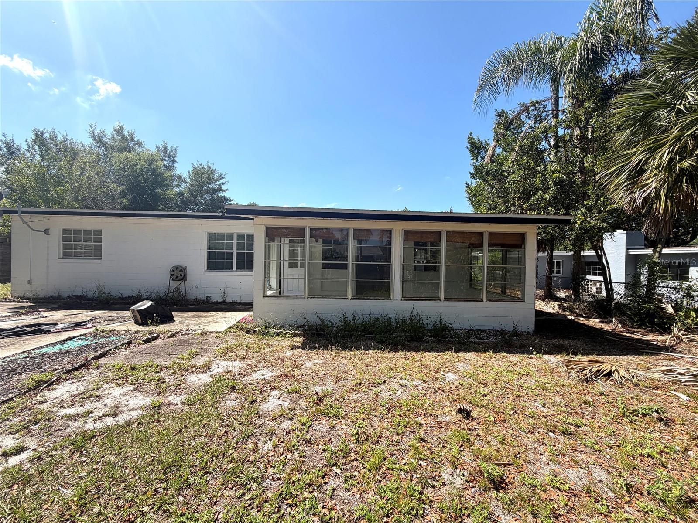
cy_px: 262
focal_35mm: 14
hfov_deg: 102.1
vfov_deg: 85.7
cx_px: 349
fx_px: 282
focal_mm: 2.22
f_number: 2.2
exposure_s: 1/770
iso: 25
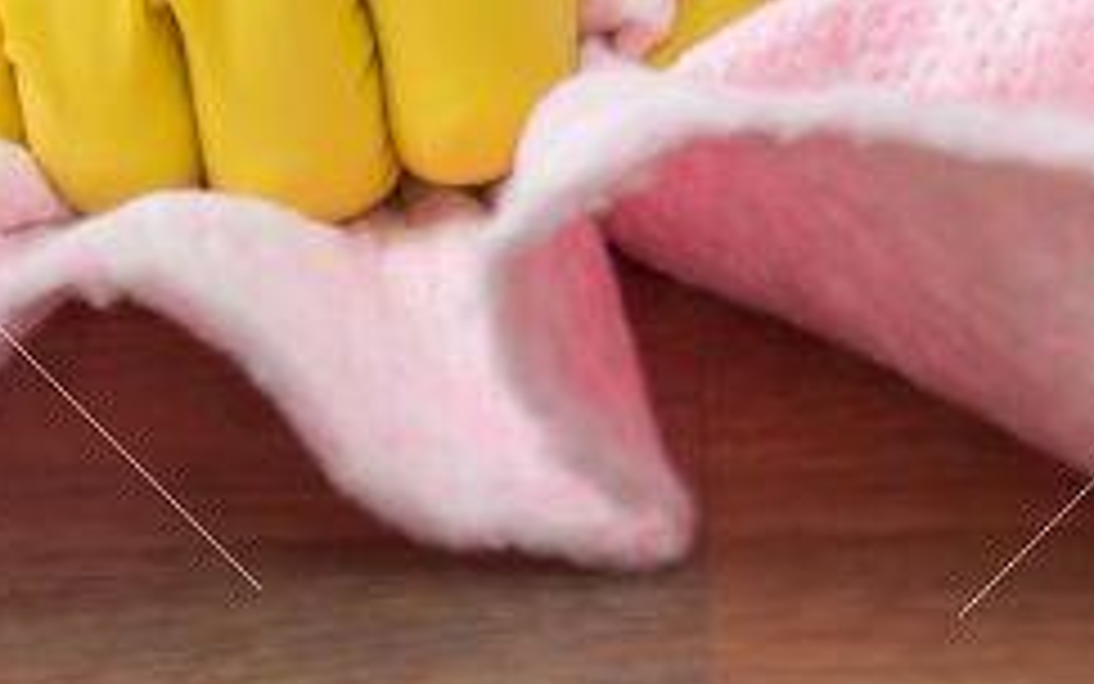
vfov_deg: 3.4
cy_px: -862
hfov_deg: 5.5
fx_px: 11392
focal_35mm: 382
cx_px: 1459
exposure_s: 1/200
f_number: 2.8
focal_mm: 70
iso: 100
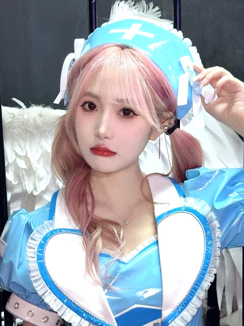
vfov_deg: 44.8
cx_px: 122
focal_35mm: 42
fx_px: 395
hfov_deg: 34.3
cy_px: 163
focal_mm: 6.76
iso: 500
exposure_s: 1/50
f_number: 1.78
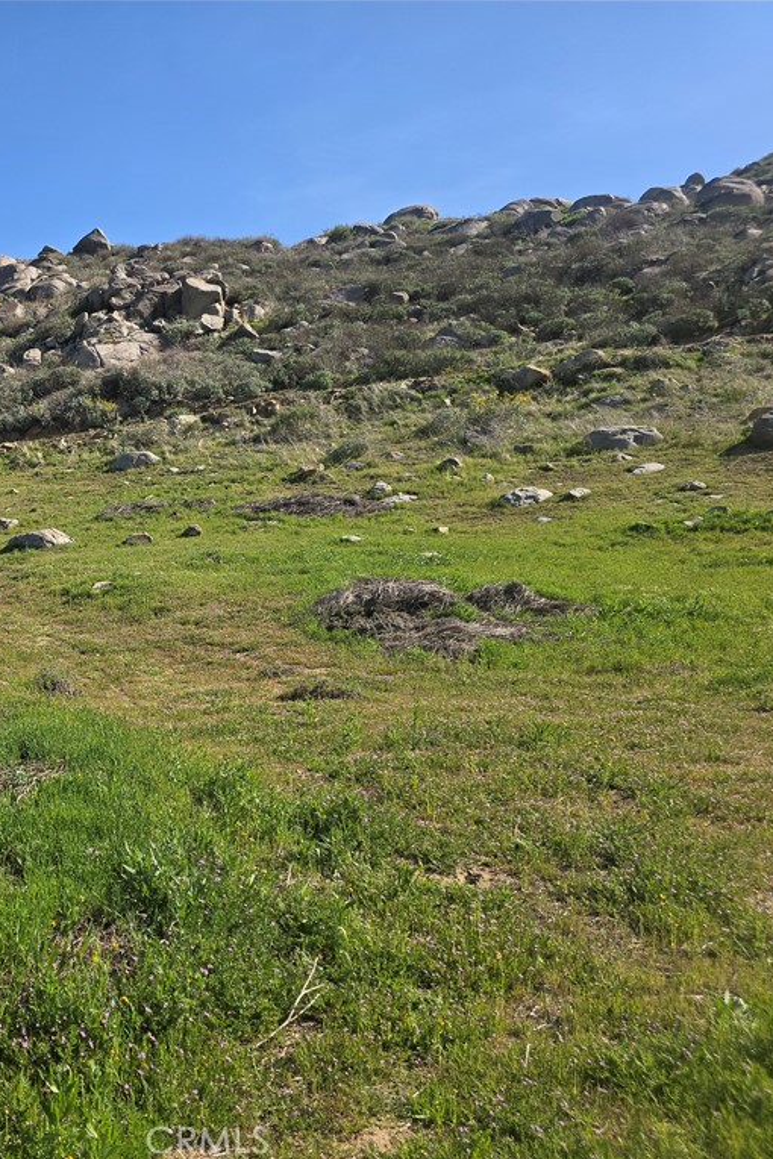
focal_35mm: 32
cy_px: 580
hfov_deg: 37.1
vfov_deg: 58.7
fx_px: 1031
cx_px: 11
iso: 12
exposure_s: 1/758
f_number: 1.7
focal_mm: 6.3
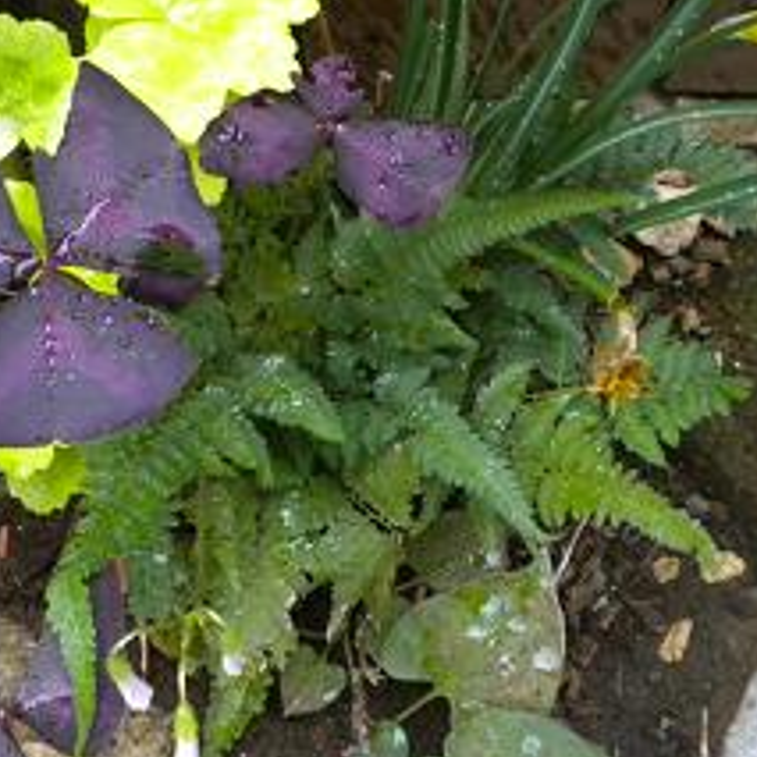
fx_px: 1311
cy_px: 306
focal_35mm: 53
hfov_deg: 32.0
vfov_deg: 32.1
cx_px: 279
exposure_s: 1/154
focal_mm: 6.3
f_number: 3.1
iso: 400
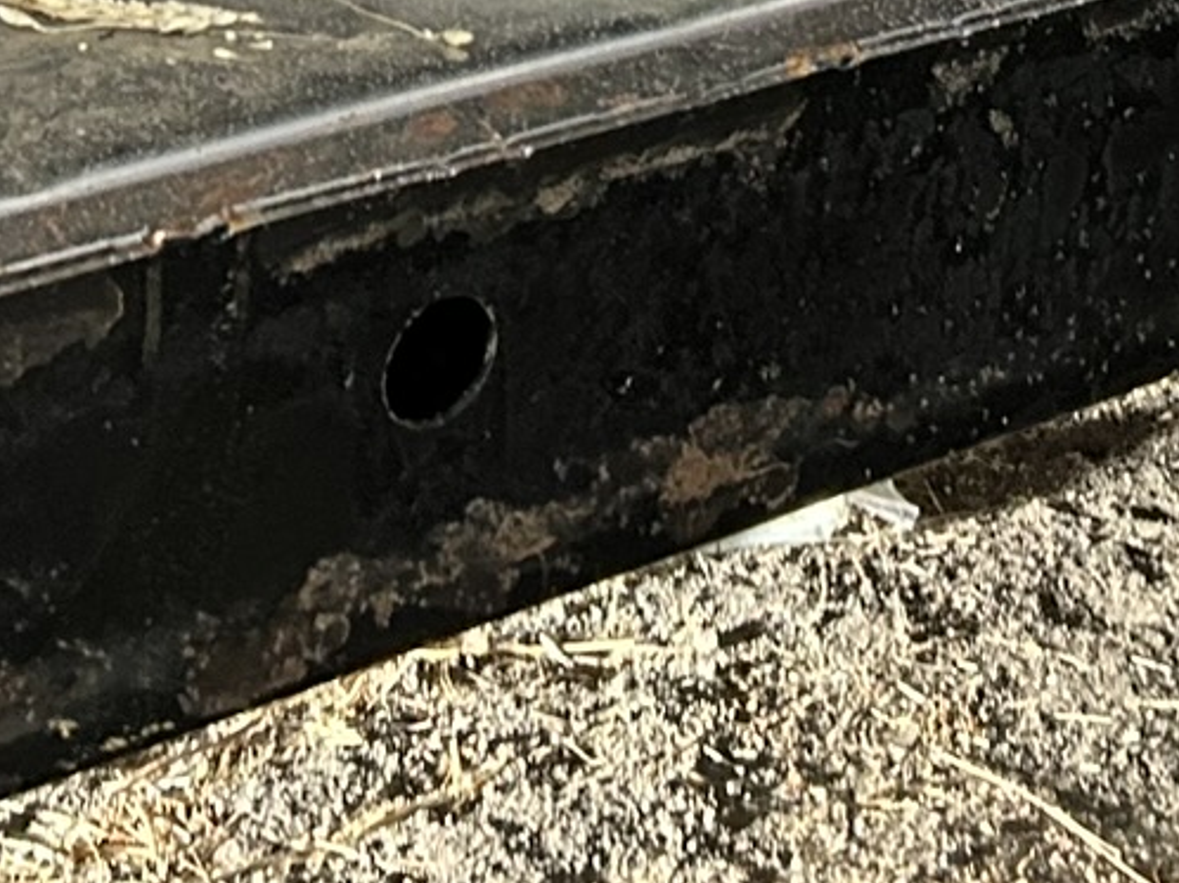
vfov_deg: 12.4
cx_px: 407
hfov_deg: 18.3
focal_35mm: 107
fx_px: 3643
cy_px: -803
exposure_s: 1/32
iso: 640
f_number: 1.5
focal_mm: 5.7
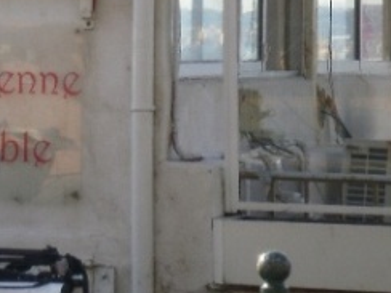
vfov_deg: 5.3
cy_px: 50
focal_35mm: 278
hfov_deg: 7.0
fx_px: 3140
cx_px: -152
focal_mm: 15.91
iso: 100
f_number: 5.5
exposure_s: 1/250
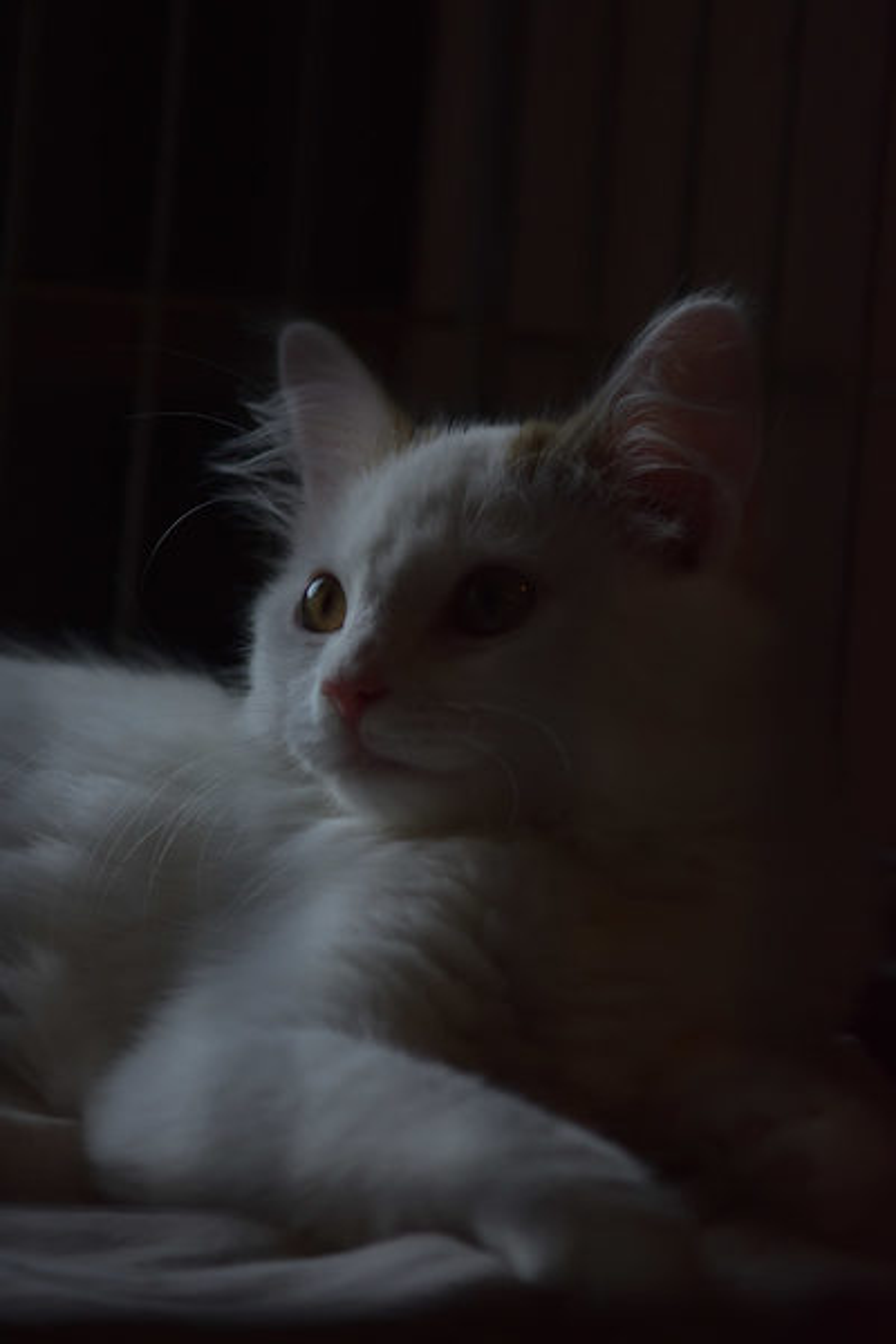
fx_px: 5320
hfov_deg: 9.6
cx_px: 448
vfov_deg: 14.4
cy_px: 672
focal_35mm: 142
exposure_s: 1/500
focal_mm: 95
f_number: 4
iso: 1000
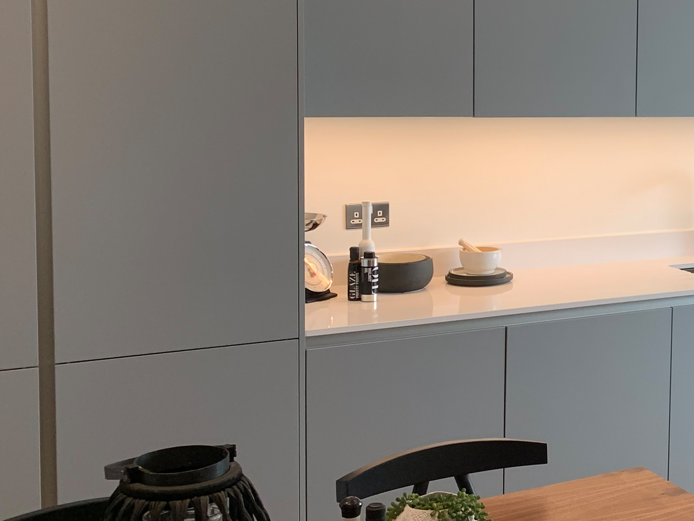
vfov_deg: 26.6
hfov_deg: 33.7
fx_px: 1103
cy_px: 264
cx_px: 579
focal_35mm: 55
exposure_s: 1/50
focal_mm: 4.15
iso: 40
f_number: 2.2
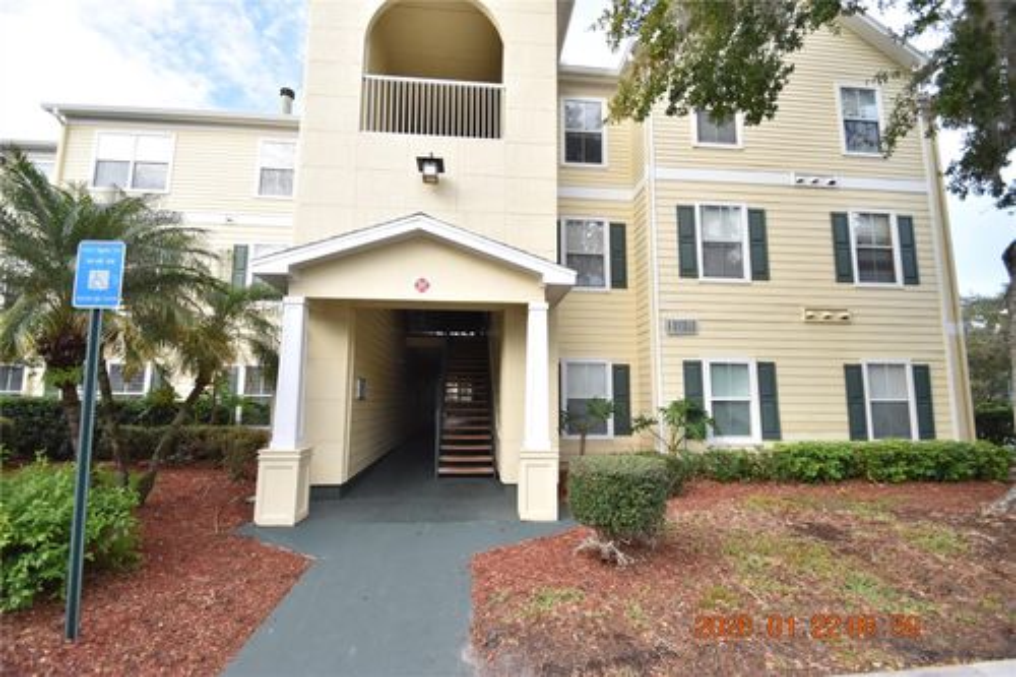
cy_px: 338
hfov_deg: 100.4
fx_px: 423
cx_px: 508
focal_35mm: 15
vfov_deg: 77.3
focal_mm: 10
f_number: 3.5
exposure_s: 1/1500
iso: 800
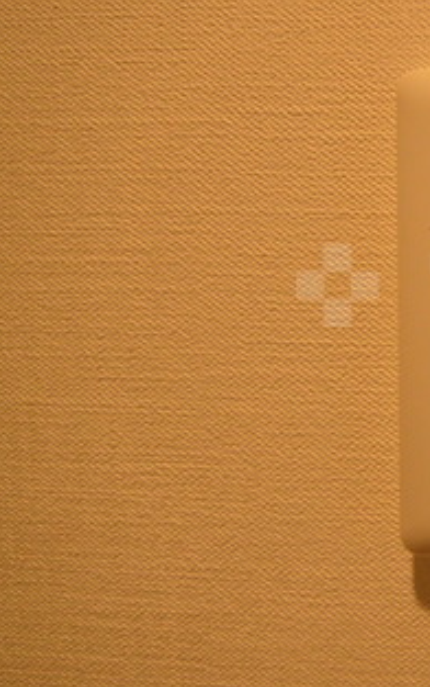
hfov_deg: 30.5
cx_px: 625
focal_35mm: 25
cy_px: 285
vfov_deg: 72.0
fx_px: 468
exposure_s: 1/100
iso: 1600
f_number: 5
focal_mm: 8
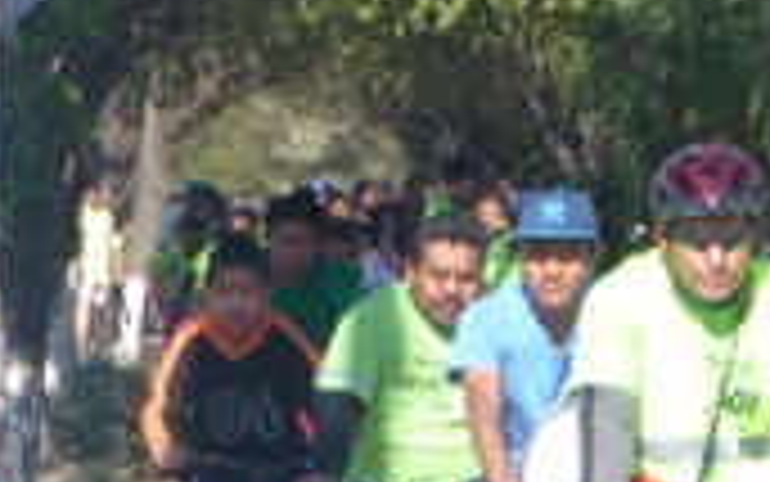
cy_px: 288
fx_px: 11504
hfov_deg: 3.8
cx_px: 883
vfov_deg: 2.4
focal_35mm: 548
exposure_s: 1/250
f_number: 5.5
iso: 100
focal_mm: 35.2
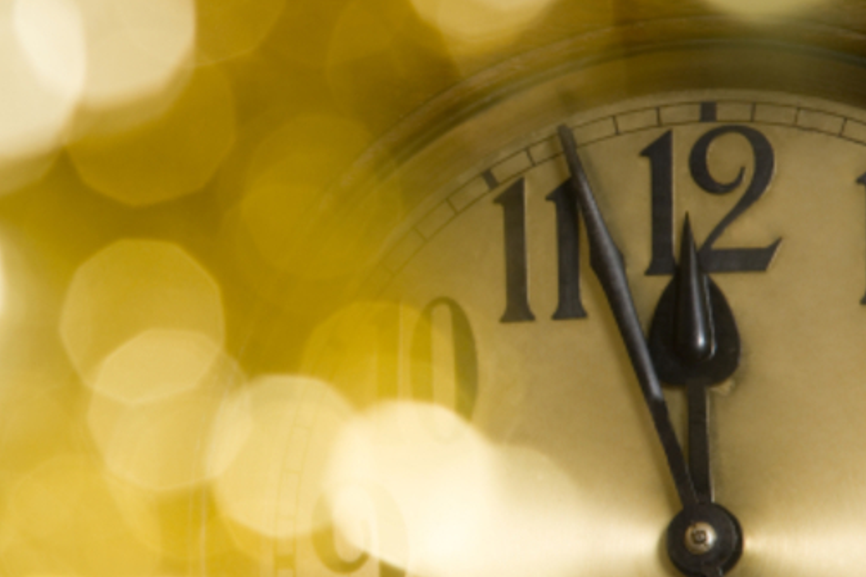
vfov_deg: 3.6
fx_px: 9186
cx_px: 343
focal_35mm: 382
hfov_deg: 5.4
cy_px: 275
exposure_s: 1/250
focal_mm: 200
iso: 100
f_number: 8
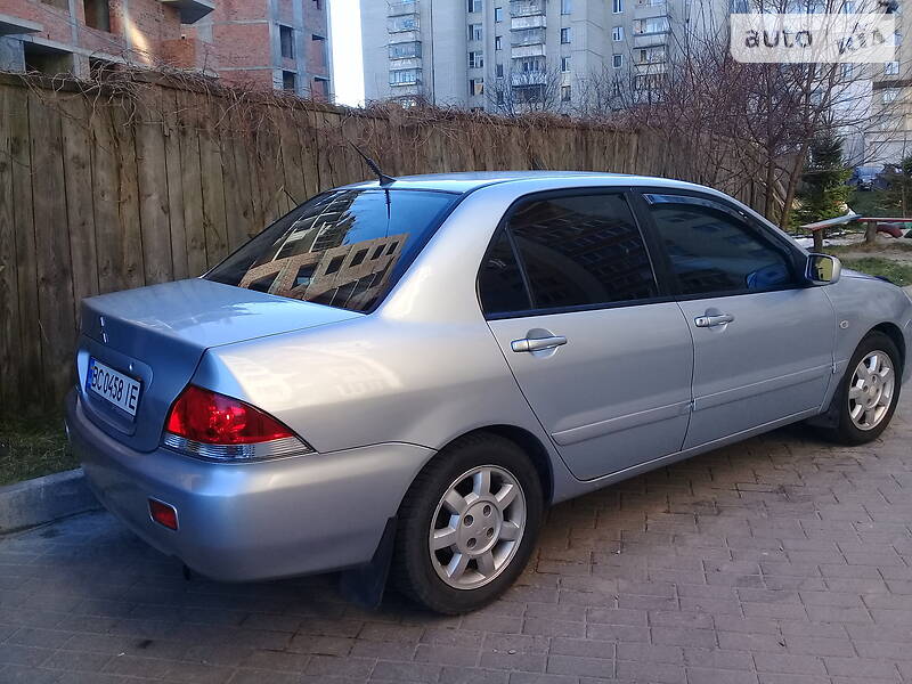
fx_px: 817
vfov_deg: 45.4
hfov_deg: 58.4
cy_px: 342
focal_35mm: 31
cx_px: 456
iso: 50
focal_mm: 3.3
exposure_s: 1/230
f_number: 2.2
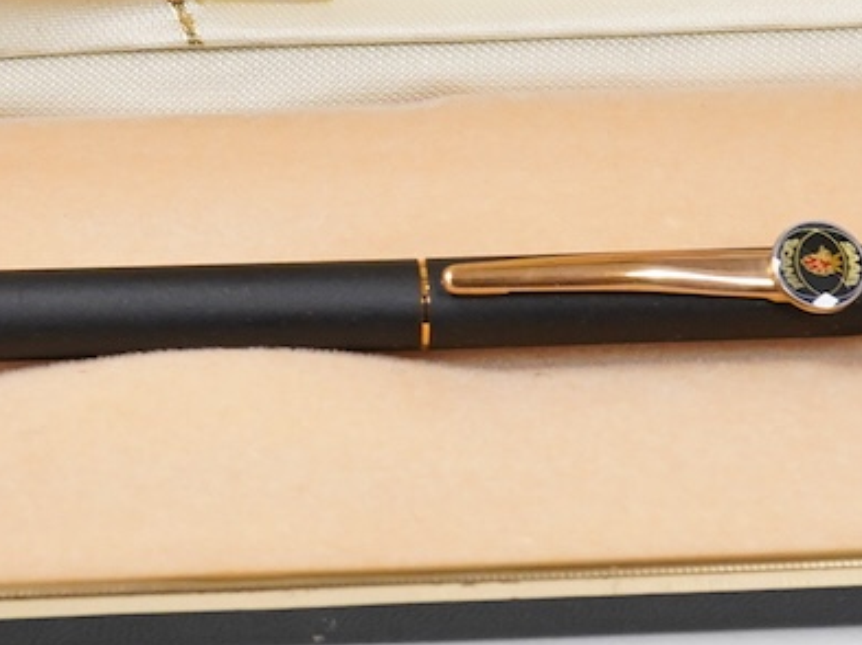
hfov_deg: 15.9
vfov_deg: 11.9
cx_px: 245
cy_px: 143
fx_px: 3085
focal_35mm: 124
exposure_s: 1/100
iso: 2500
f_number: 7.1
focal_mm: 30
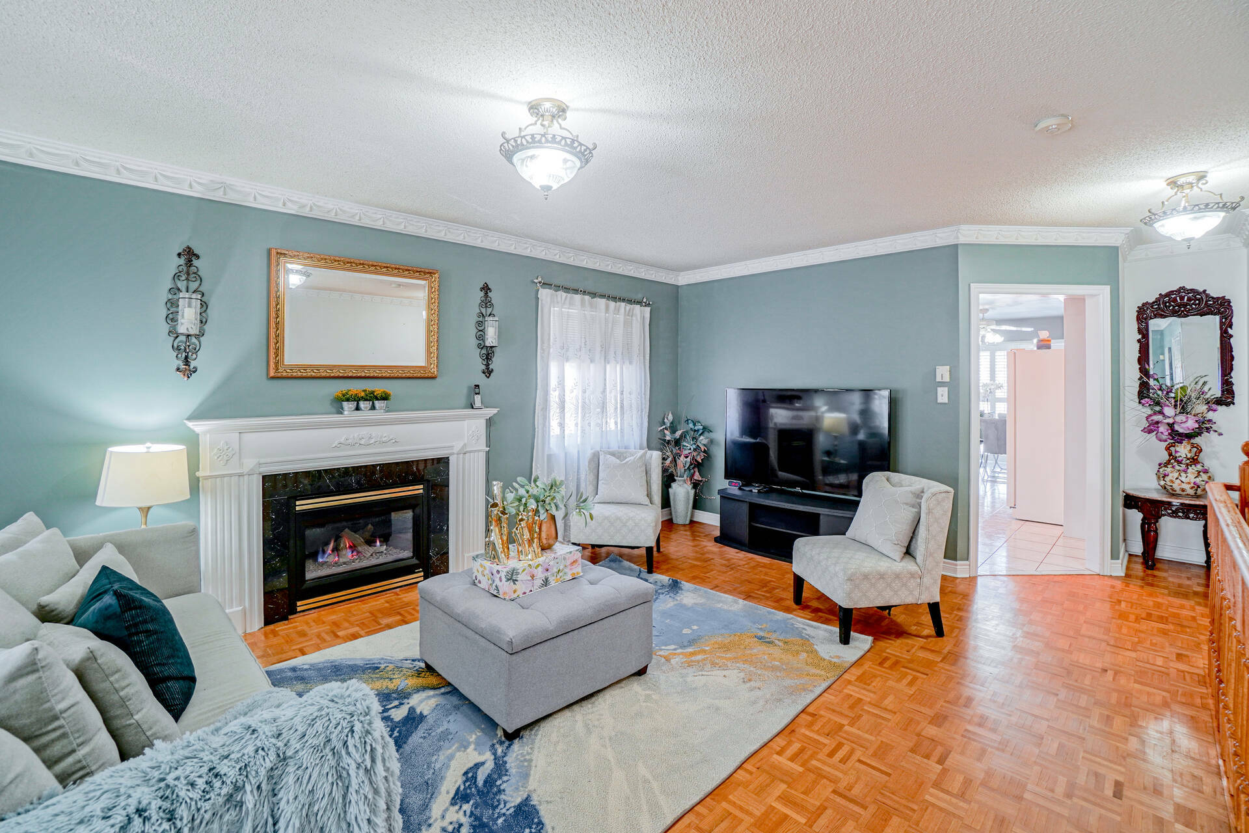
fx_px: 520
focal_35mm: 15
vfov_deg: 77.3
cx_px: 624
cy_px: 416
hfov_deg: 100.4
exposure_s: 1/8
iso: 200
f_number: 7.1
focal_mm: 10
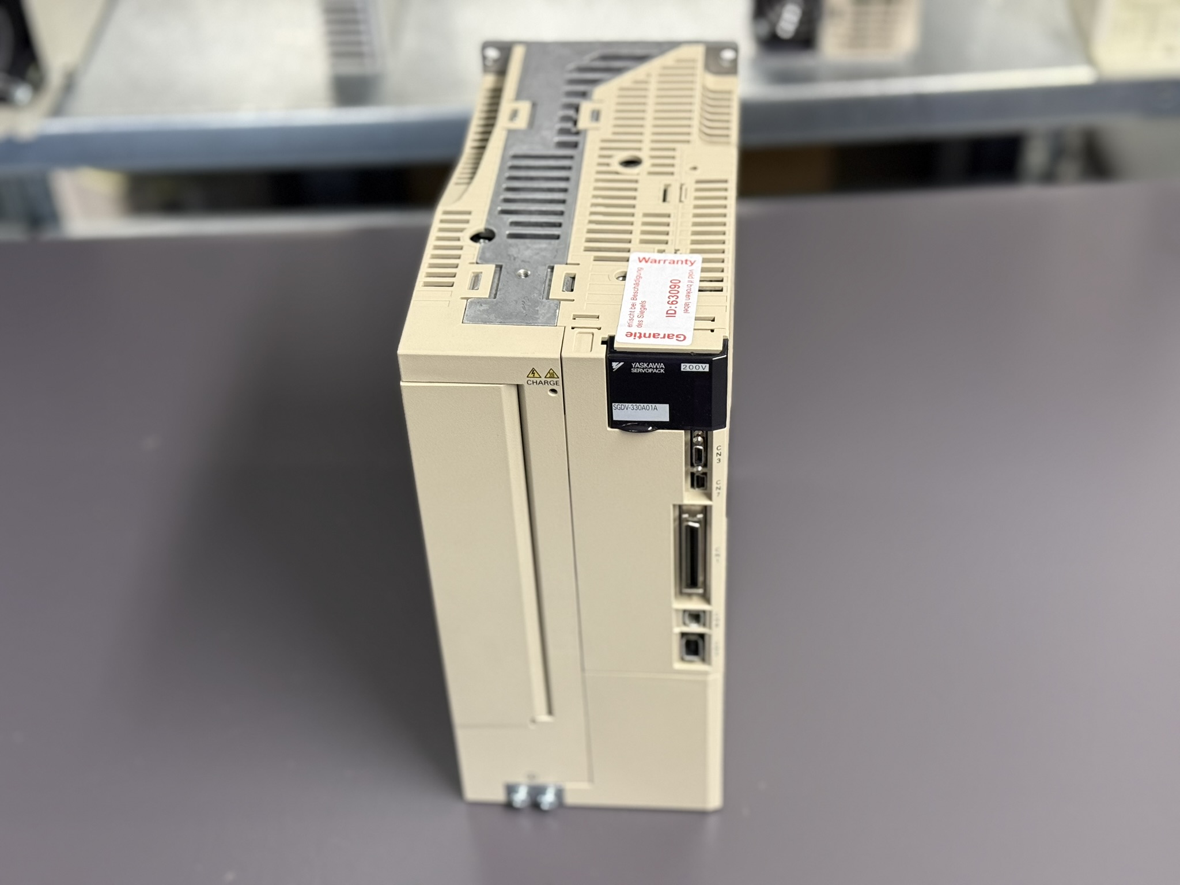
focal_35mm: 48
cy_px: 442
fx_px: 1636
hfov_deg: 39.7
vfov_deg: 30.3
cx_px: 590
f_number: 1.78
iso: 250
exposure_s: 1/50
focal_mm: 6.76
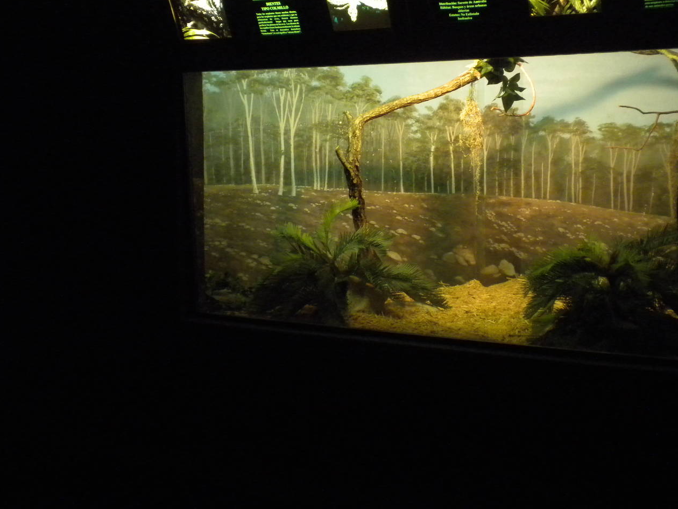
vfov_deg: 30.8
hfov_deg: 40.2
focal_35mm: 47
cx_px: 408
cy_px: 212
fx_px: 921
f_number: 3.5
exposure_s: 1/13.3
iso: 400
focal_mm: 6.6
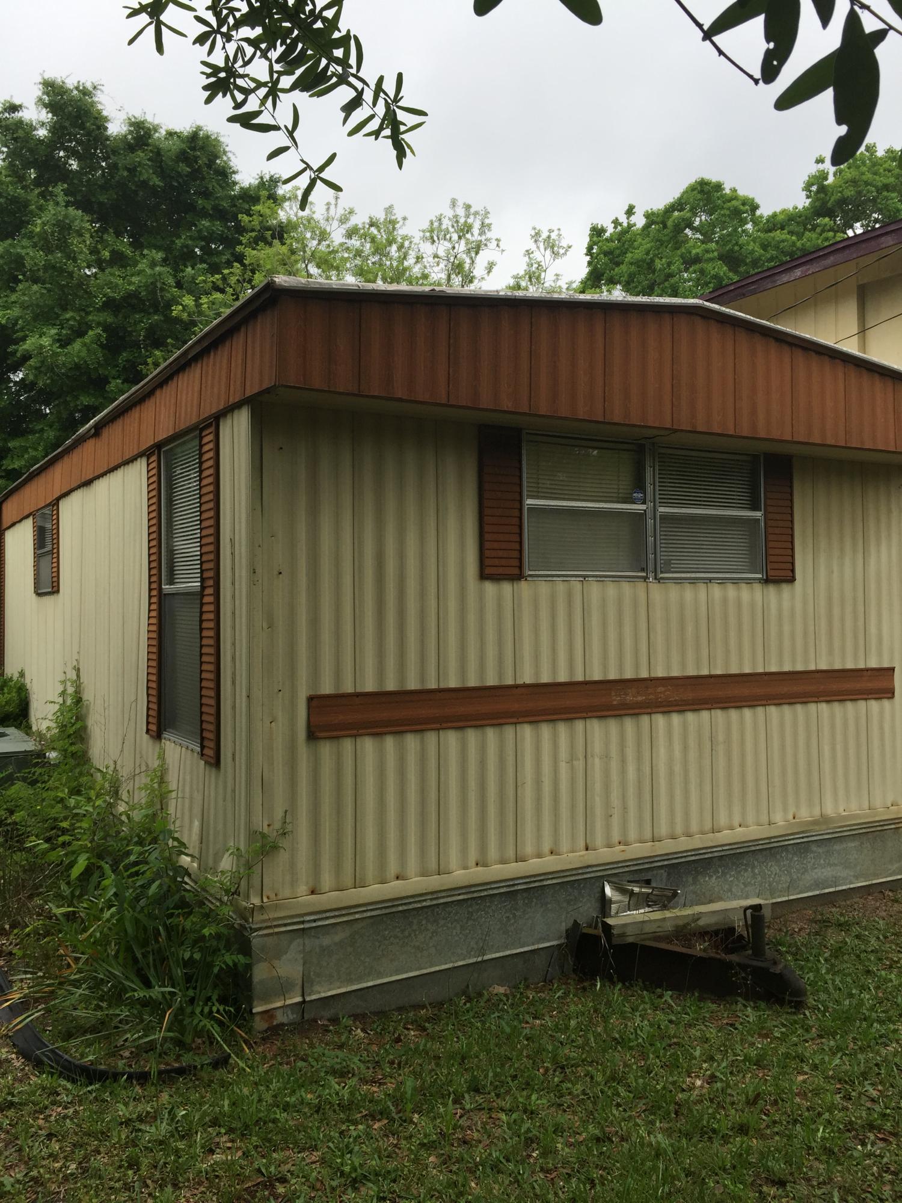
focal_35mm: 29
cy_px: 602
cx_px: 451
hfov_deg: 48.2
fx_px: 1008
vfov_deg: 61.7
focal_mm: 4.15
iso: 32
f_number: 2.2
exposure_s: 1/514
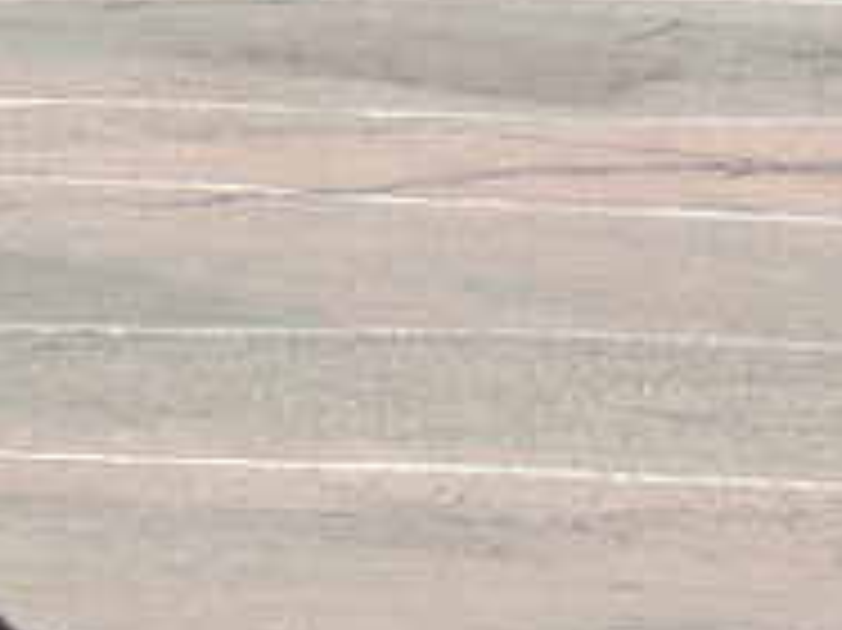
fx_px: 17478
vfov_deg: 2.0
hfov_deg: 2.7
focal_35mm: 719
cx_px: -1625
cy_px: -1472
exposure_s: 1/400
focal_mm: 18.7
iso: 100
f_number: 4.2
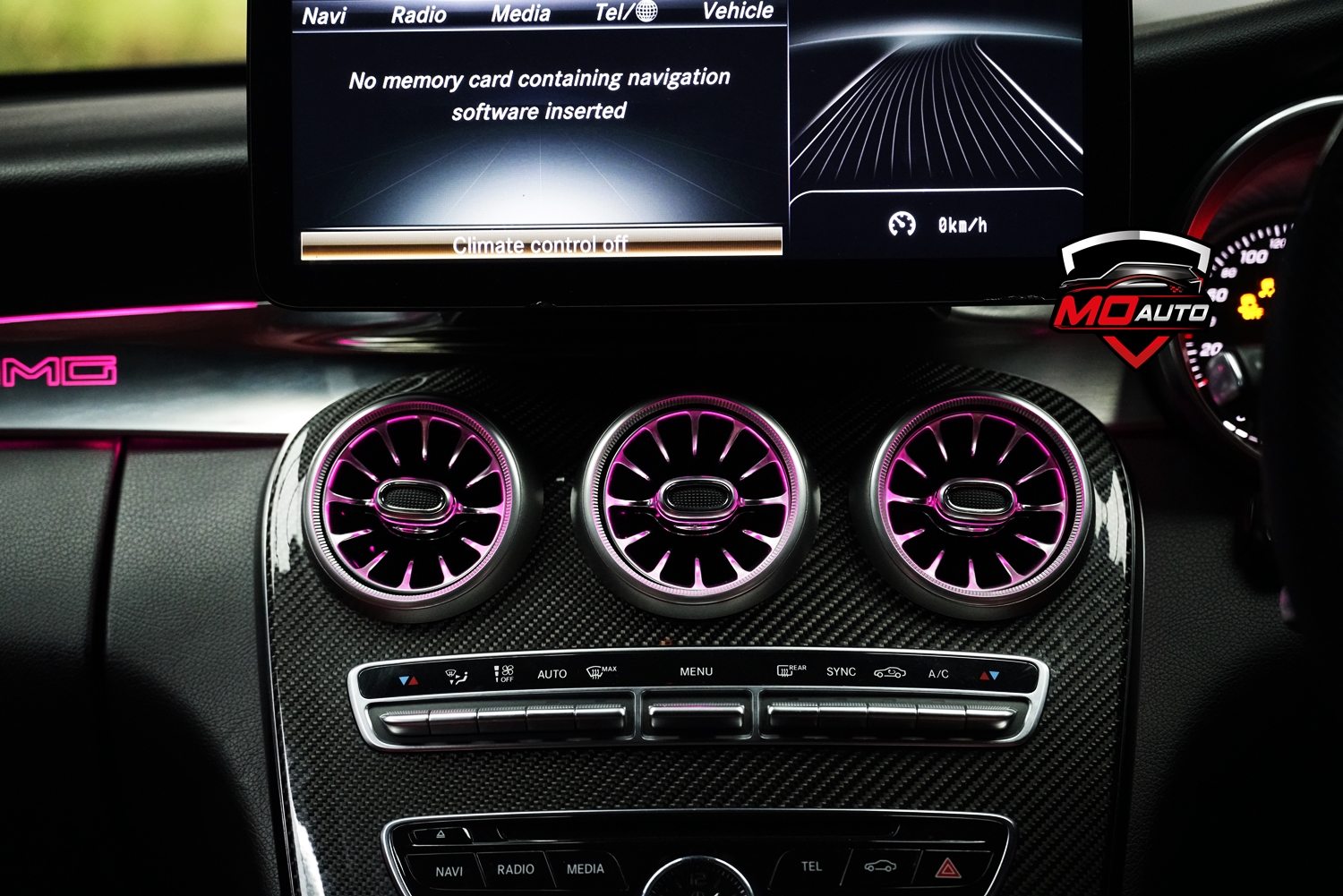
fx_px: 2612
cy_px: 448
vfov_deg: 19.5
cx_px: 672
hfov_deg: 28.8
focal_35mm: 70
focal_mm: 70
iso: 6400
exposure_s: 1/125
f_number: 4
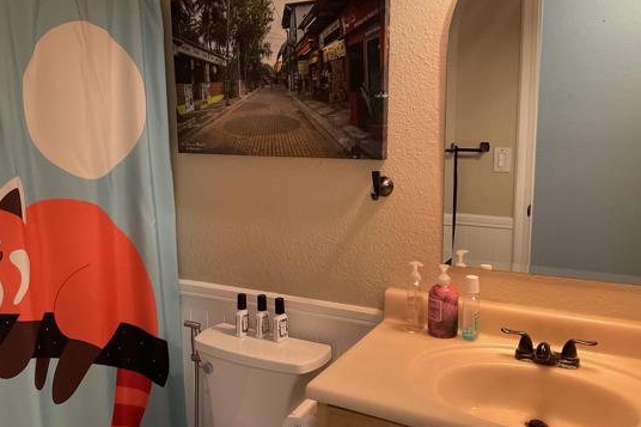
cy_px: 225
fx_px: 641
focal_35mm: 36
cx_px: 261
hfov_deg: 52.8
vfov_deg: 36.8
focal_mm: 3
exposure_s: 1/60
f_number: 1.8
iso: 100
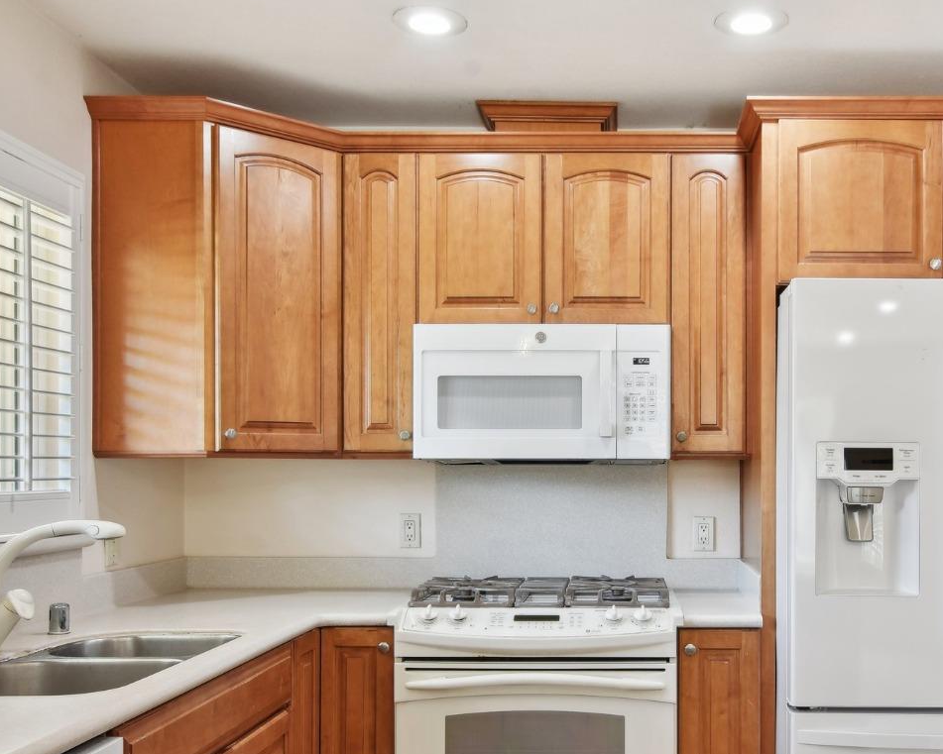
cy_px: 479
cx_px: 613
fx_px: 1053
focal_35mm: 38
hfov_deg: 47.6
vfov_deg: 39.1
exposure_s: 1/5
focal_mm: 17
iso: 100
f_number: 8
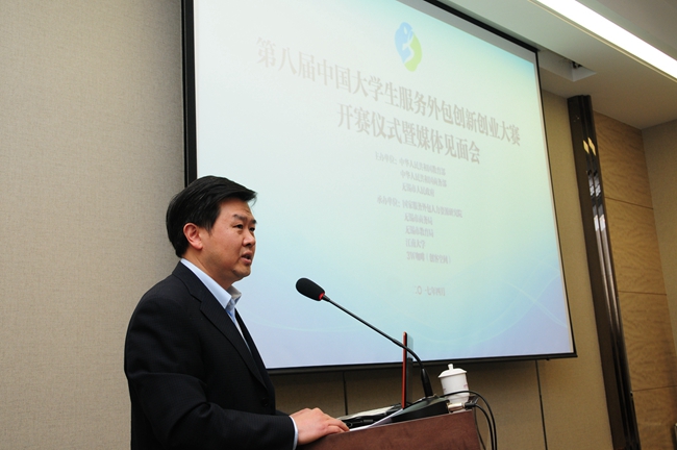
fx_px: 733
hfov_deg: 49.6
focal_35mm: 39
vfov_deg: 34.1
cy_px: 225
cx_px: 338
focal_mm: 26
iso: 400
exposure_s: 1/60
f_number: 4.5
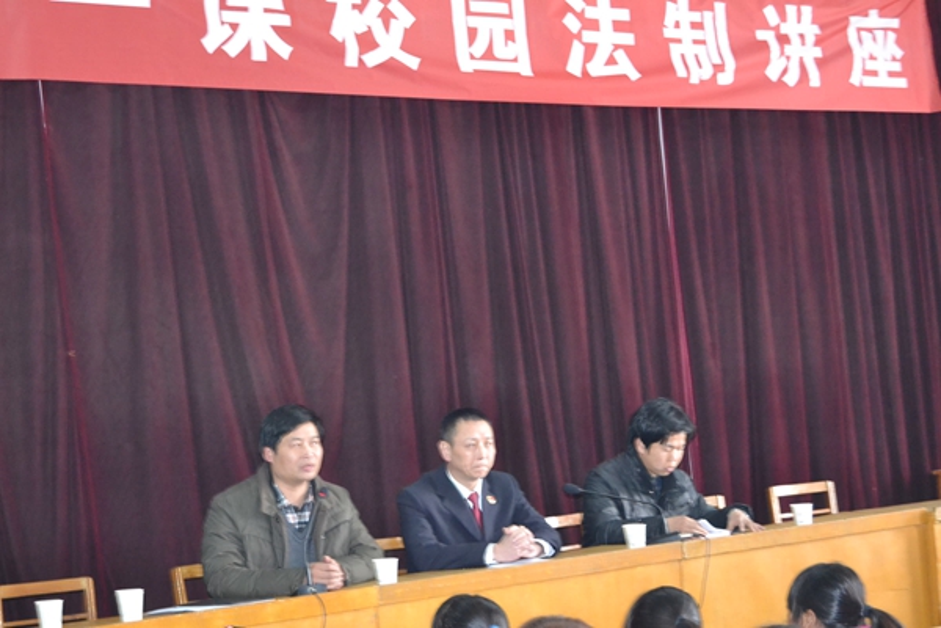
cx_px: 470
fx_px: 1803
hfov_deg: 29.2
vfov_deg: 19.7
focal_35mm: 69
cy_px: 314
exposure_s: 1/20
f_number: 5.3
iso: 3200
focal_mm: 46
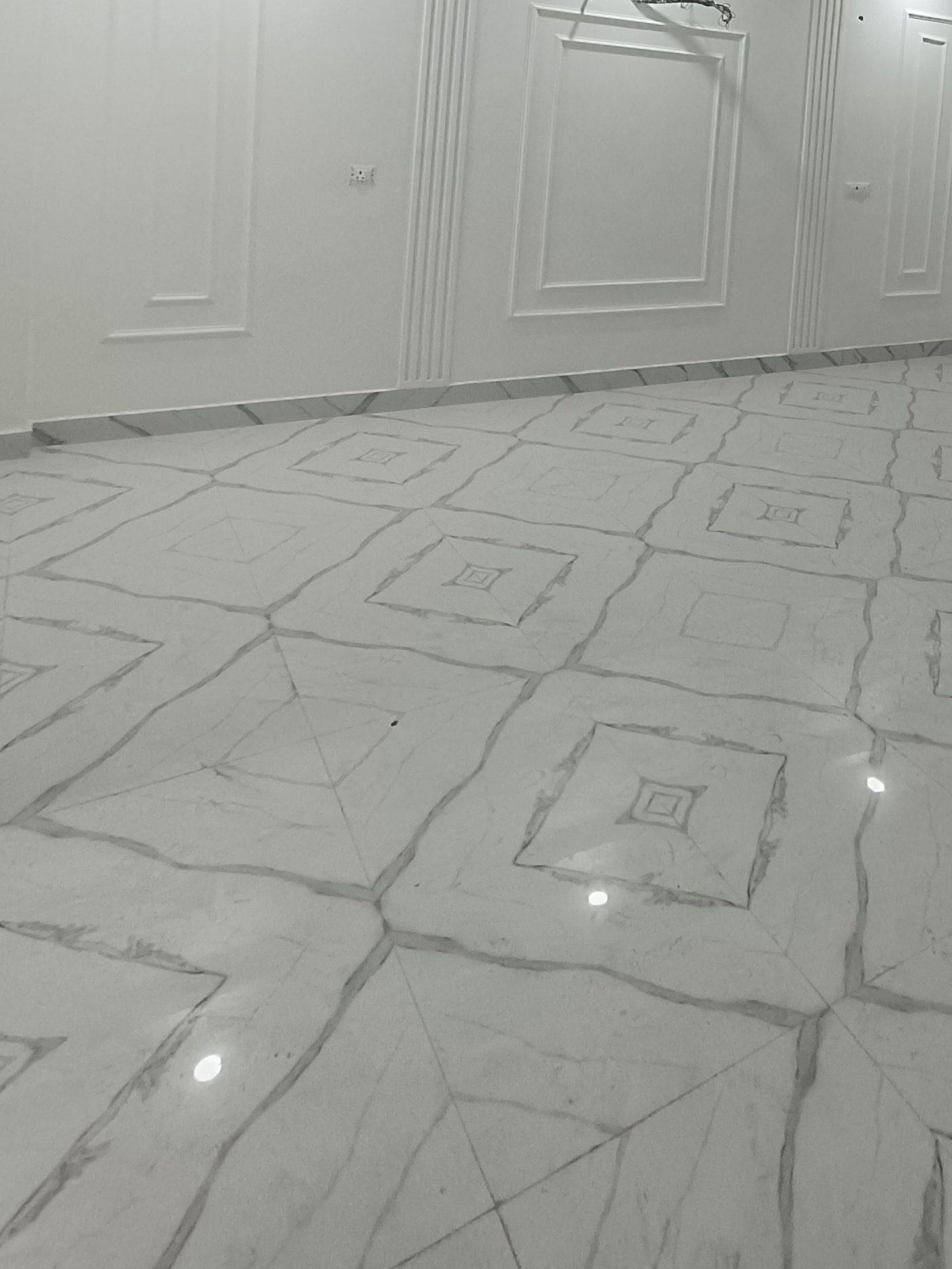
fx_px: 1027
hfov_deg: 46.6
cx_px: 789
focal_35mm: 28
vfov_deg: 56.5
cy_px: 175
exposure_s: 1/50
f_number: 2.2
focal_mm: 1.66
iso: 238
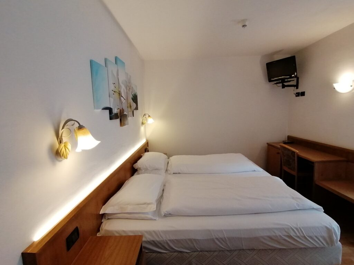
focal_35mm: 17
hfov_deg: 91.0
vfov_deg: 74.7
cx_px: 177
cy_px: 132
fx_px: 174
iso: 160
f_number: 2.4
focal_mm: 2.84
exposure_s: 1/33.3
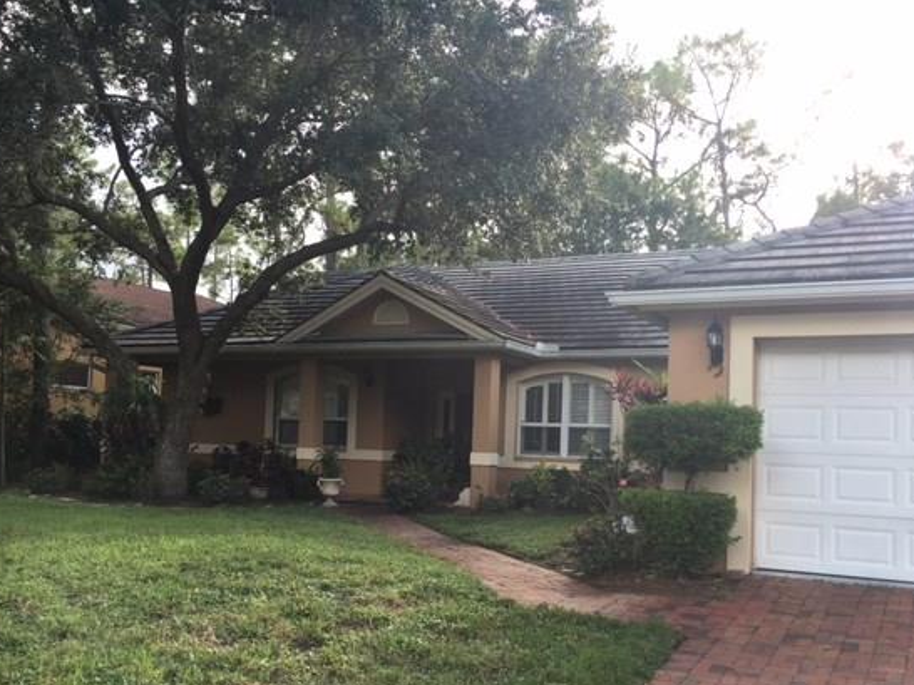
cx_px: 511
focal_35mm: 34
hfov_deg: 53.8
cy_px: 400
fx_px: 897
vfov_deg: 41.6
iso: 25
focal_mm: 4.15
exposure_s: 1/136
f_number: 2.2
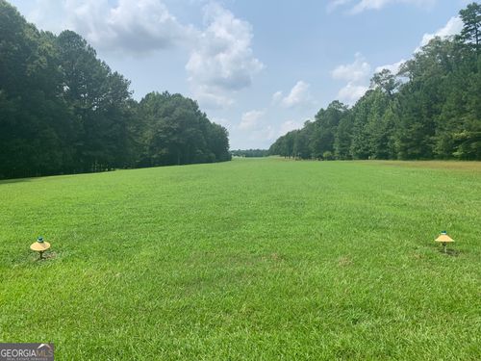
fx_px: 361
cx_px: 240
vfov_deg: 53.1
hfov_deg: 67.3
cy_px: 180
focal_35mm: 26
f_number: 1.8
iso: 25
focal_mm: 4.25
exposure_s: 1/2481
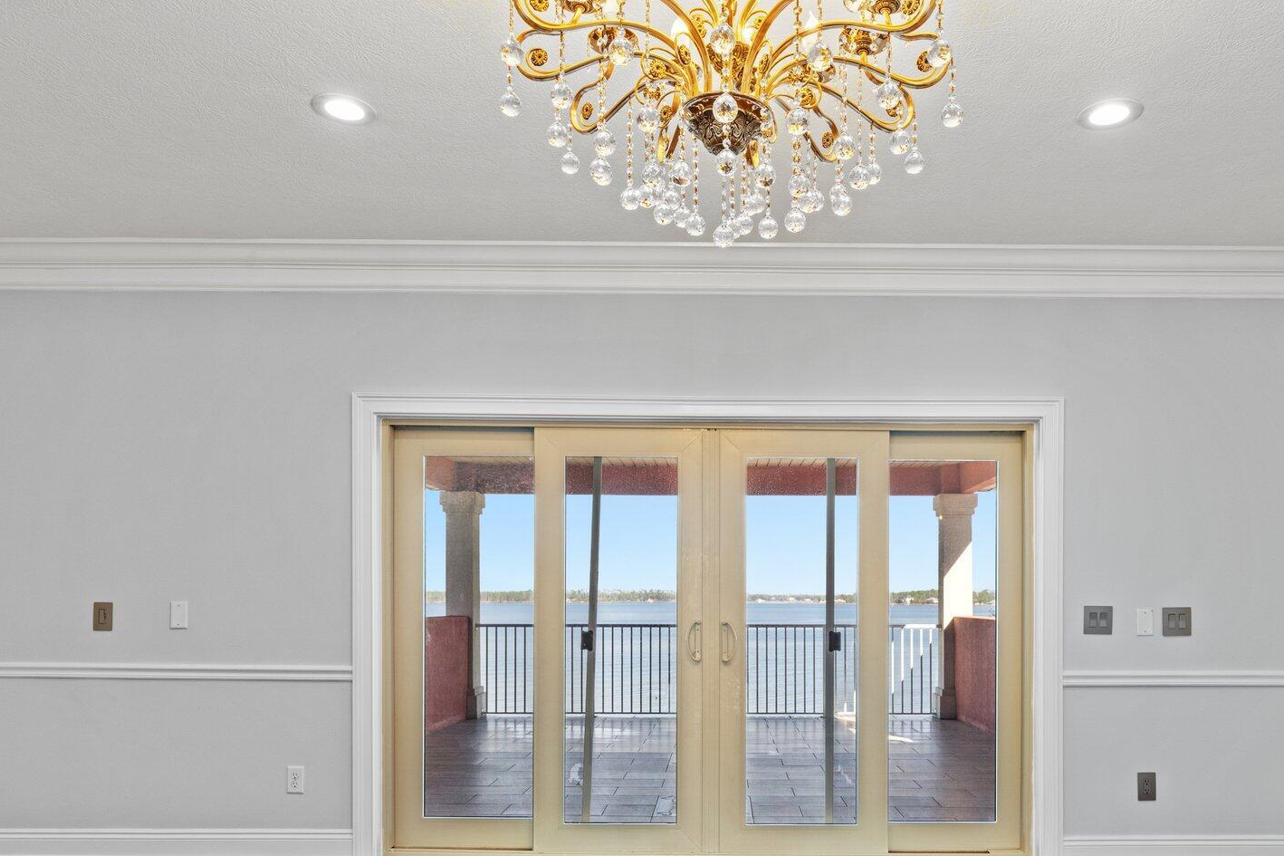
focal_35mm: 26
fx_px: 927
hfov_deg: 69.2
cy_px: 607
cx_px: 718
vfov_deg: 48.2
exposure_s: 1/1.67
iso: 500
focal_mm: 18
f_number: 10
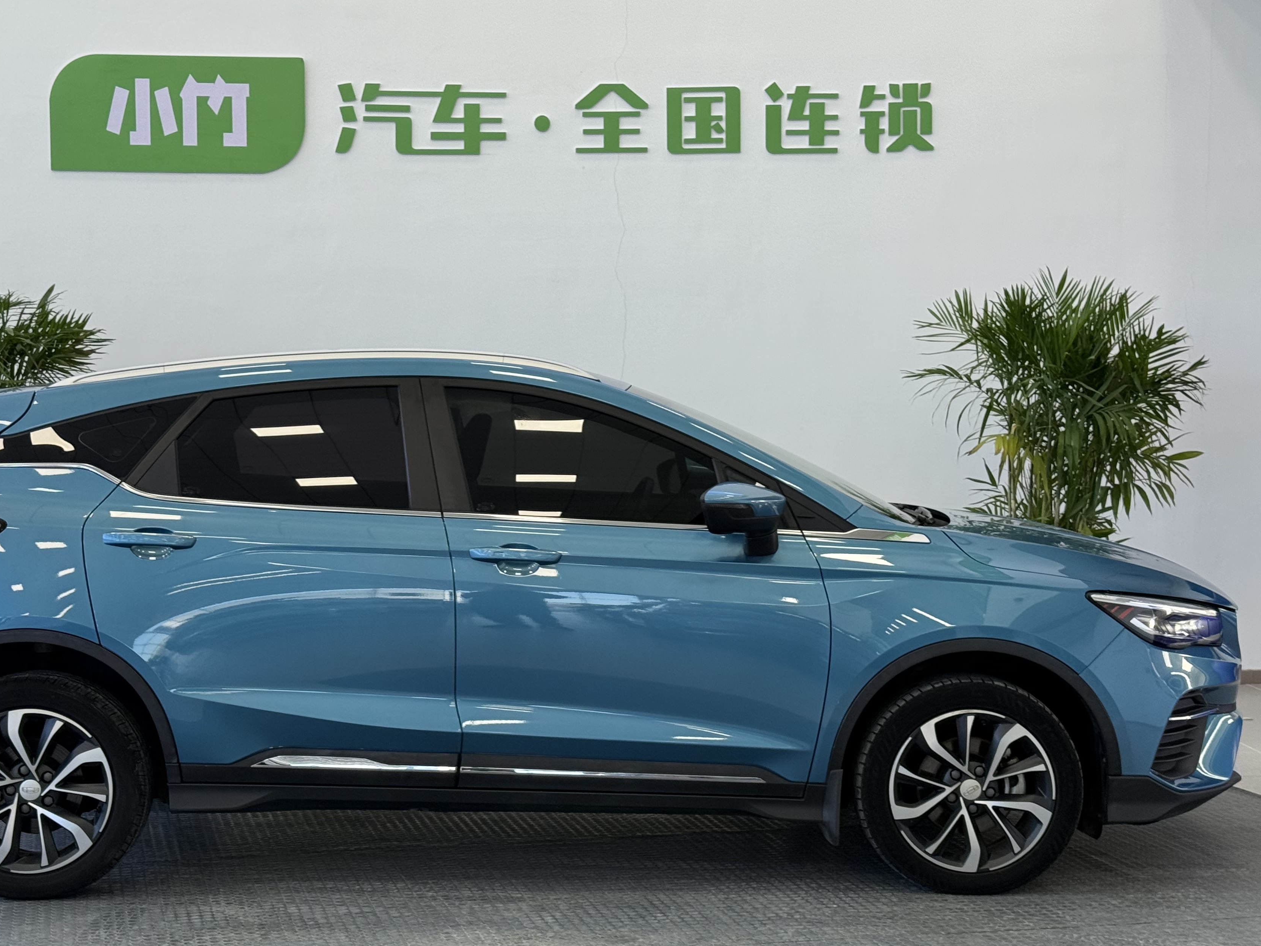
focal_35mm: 58
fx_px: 2113
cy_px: 509
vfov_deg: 25.2
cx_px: 534
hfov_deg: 33.2
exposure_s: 1/121
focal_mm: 6.76
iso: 80
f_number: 1.78
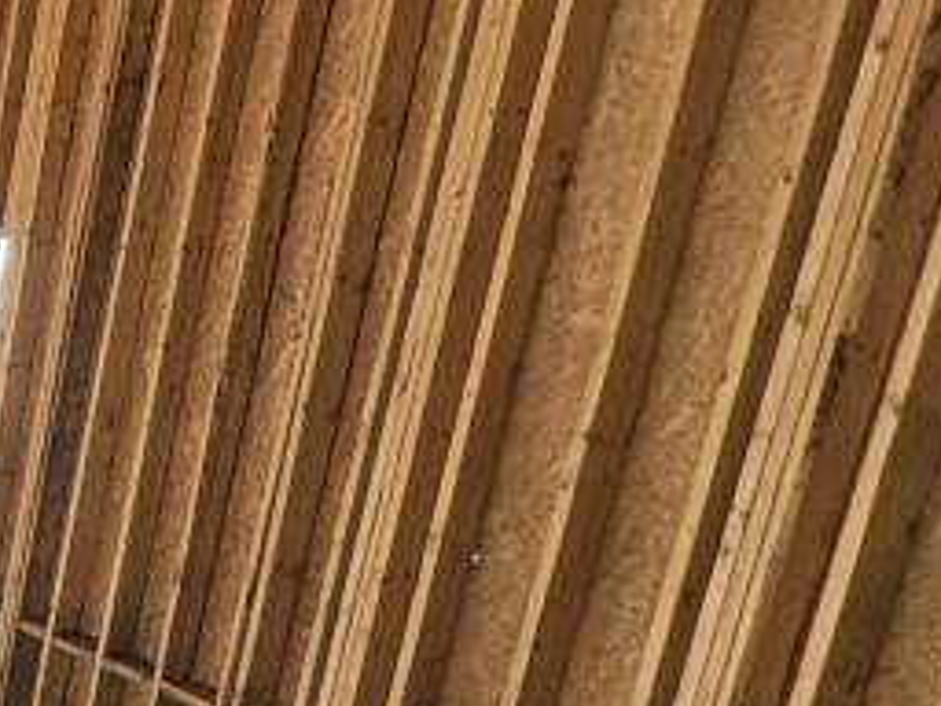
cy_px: 632
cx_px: -923
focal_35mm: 56
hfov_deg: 19.5
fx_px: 1522
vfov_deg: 25.3
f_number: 2.2
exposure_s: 1/144
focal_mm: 2.22
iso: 64
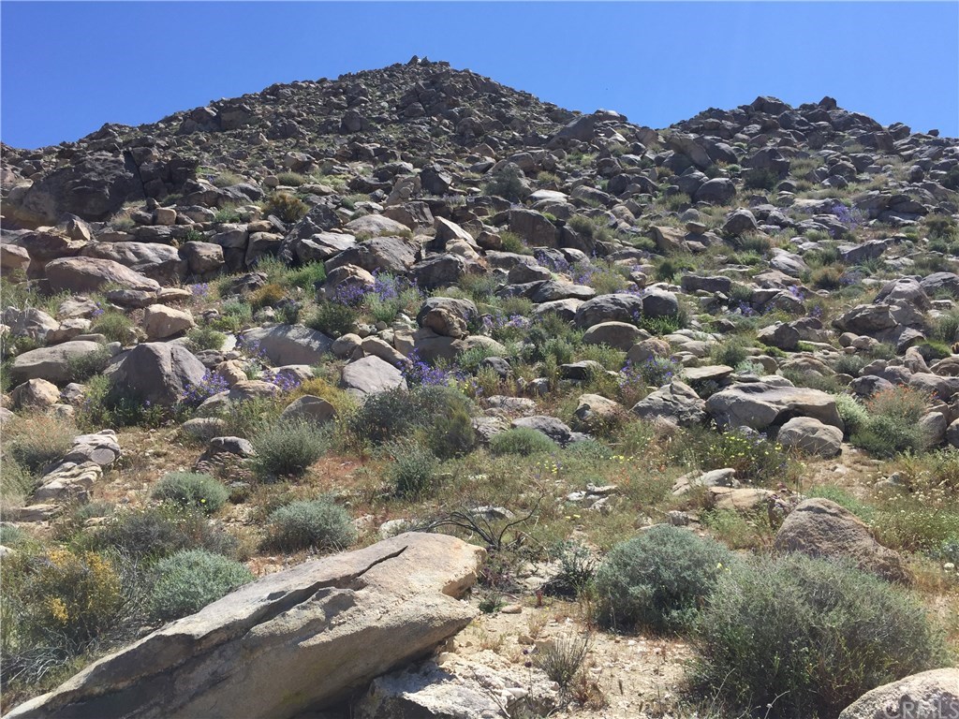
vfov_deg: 48.2
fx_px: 803
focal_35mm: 29
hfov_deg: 61.7
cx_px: 480
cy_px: 360
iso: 32
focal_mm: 4.15
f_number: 2.2
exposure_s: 1/1980
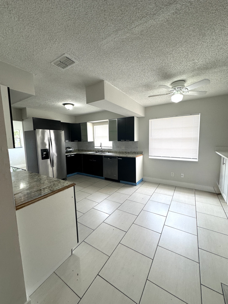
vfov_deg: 102.1
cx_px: 114
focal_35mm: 14
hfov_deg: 85.7
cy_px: 152
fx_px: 123
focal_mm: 2.22
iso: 125
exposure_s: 1/120
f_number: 2.2
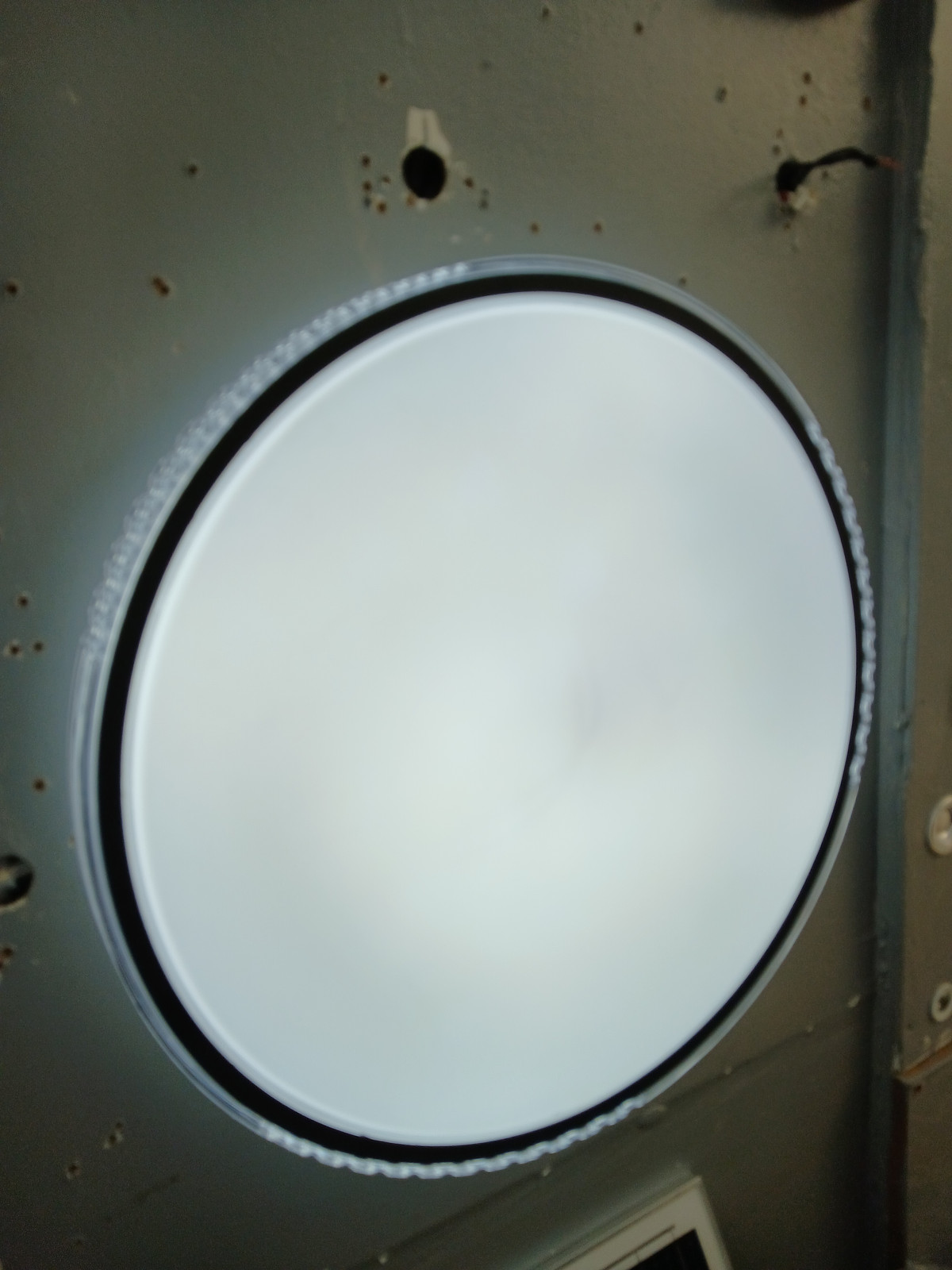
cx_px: 476
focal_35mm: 27
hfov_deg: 51.4
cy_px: 635
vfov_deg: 65.3
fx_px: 990
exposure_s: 1/166
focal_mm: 3.98
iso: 20
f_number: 1.8
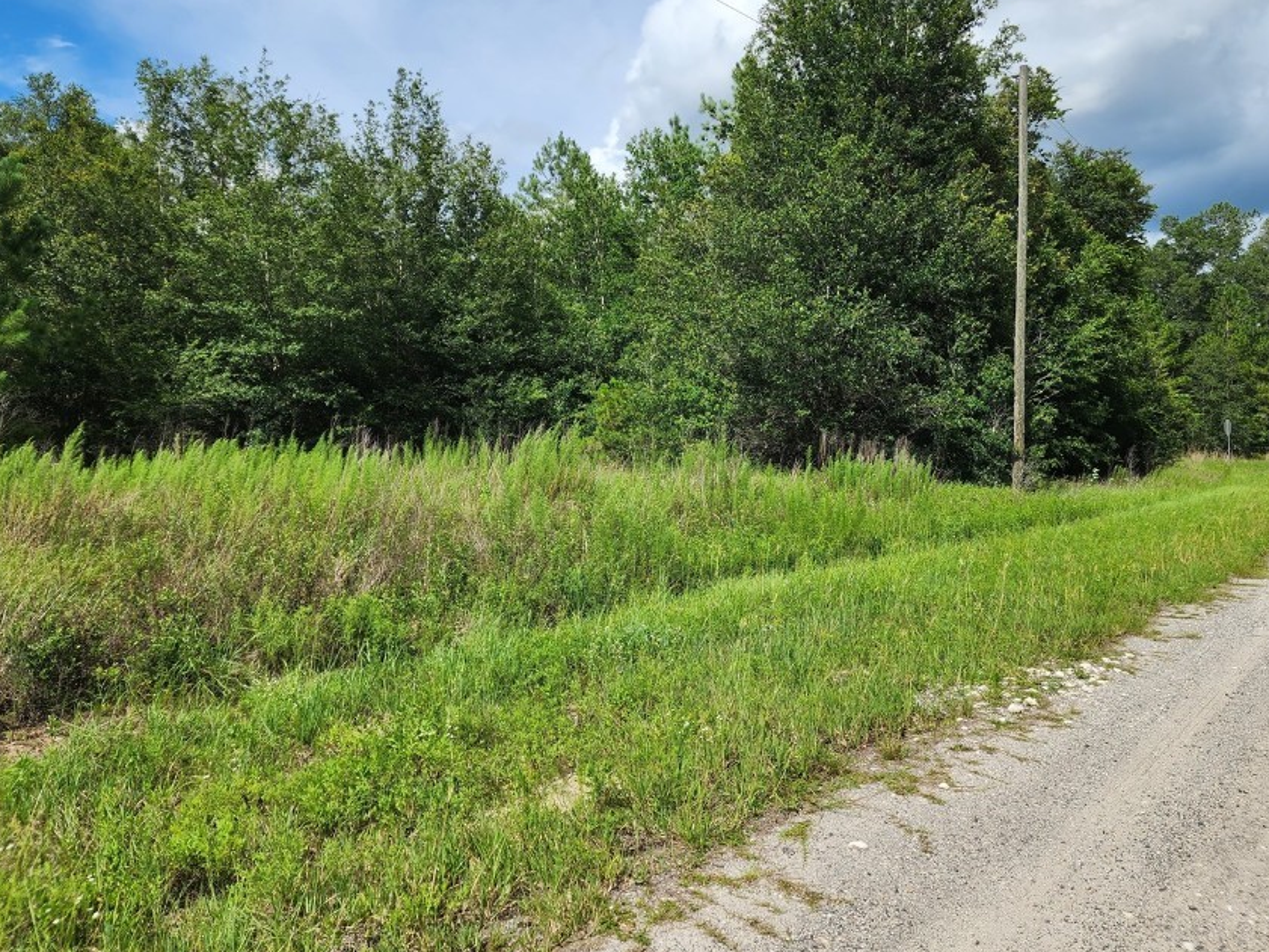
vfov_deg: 49.6
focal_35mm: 28
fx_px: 1027
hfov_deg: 63.4
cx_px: 640
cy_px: 410
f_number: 1.8
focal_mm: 6.4
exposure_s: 1/1410
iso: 12
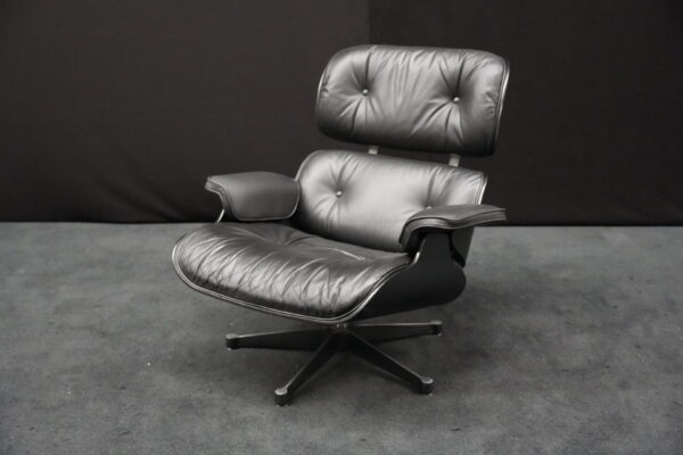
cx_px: 342
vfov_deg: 30.5
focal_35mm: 44
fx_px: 835
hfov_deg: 44.5
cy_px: 228
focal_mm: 44
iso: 12800
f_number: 4
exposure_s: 1/100
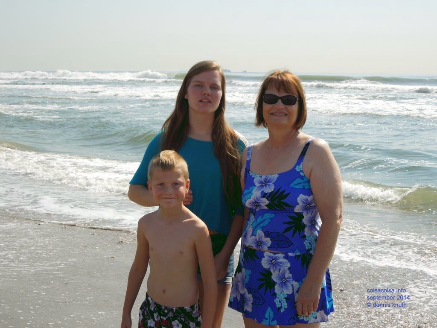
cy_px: 164
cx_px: 218
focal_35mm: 61
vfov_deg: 24.0
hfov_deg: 31.7
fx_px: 770
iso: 100
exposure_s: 1/200
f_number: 8.6
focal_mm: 11
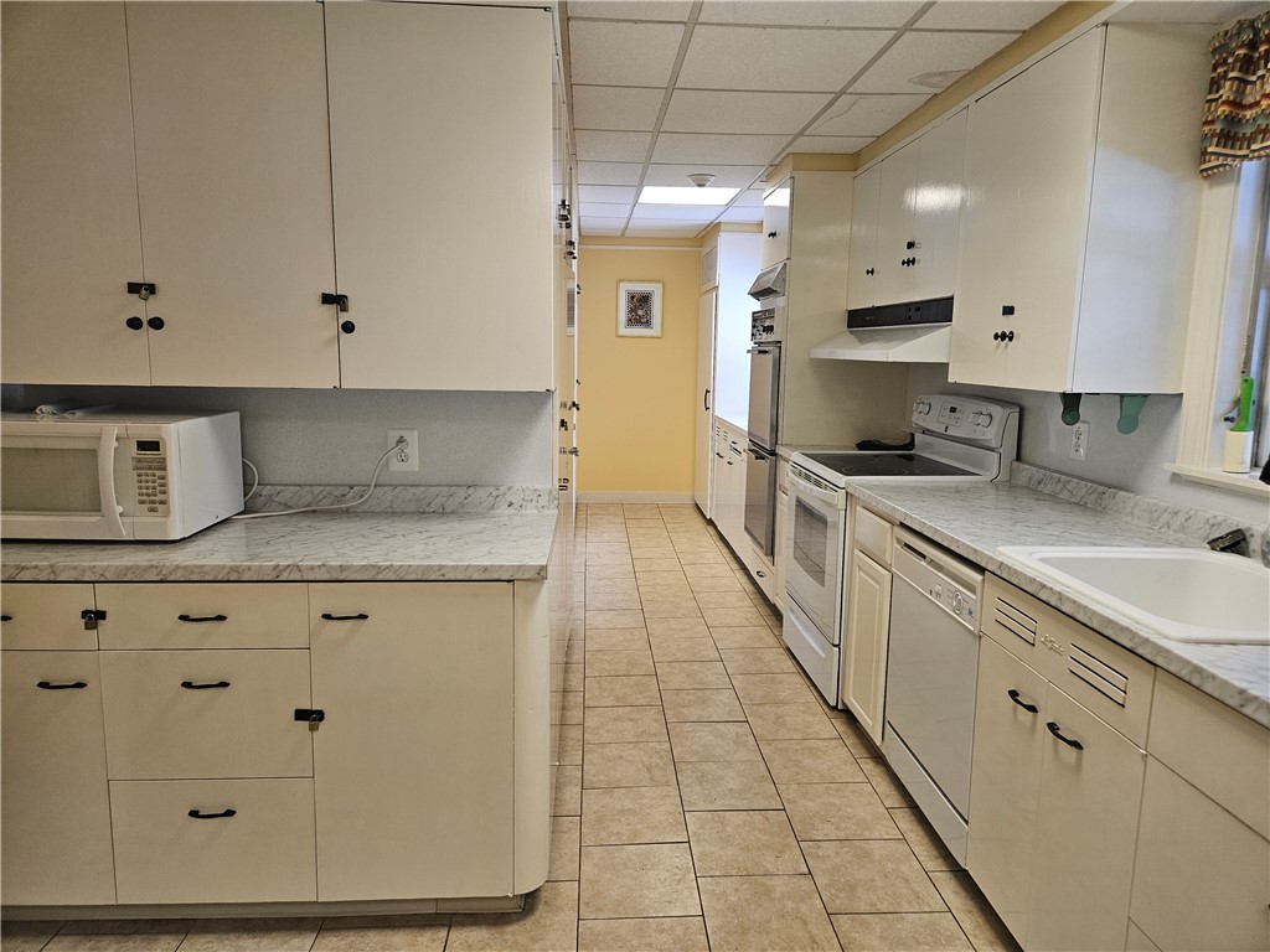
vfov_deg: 58.9
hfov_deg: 73.9
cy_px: 476
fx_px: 844
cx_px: 635
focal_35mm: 23
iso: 320
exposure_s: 1/120
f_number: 1.8
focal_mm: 5.4
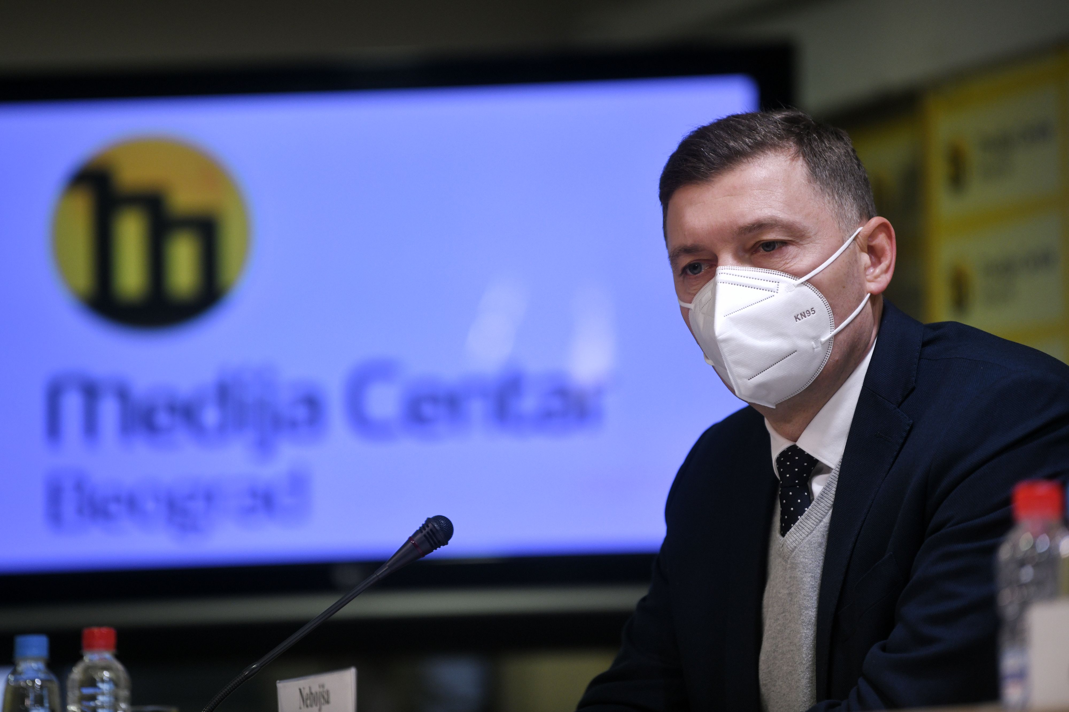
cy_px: 356
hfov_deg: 10.3
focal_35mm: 200
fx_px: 5938
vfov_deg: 6.9
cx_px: 534
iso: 640
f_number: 2.8
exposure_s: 1/200
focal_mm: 200
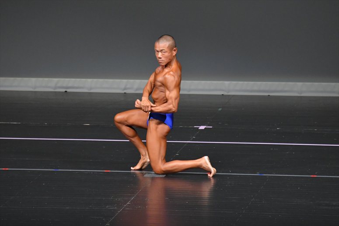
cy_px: 113
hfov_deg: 5.5
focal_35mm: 375
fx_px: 3530
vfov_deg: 3.7
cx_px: 170
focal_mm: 250
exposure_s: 1/400
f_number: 5.6
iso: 4000
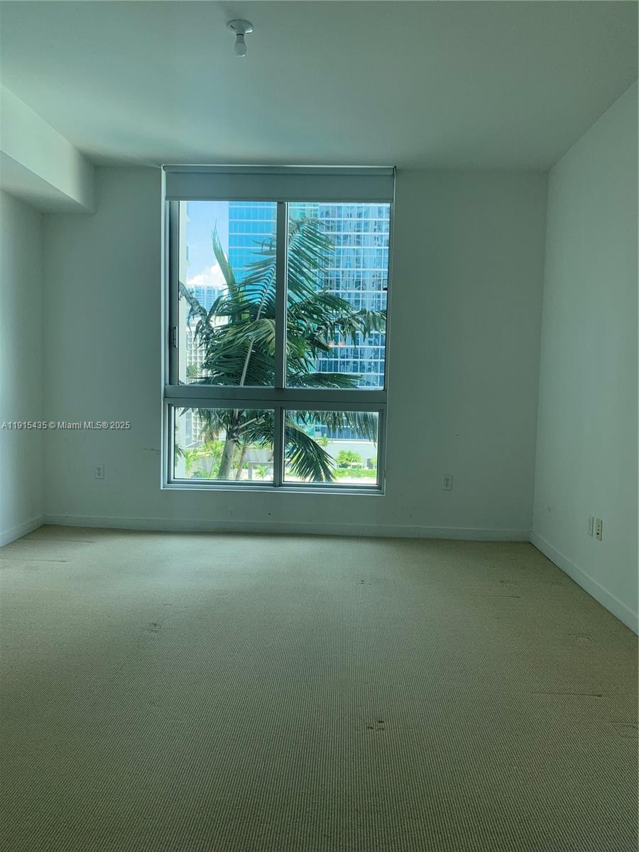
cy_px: 426
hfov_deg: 53.1
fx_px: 640
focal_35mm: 26
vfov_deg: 67.3
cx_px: 320
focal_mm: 4.25
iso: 25
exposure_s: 1/196
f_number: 1.8
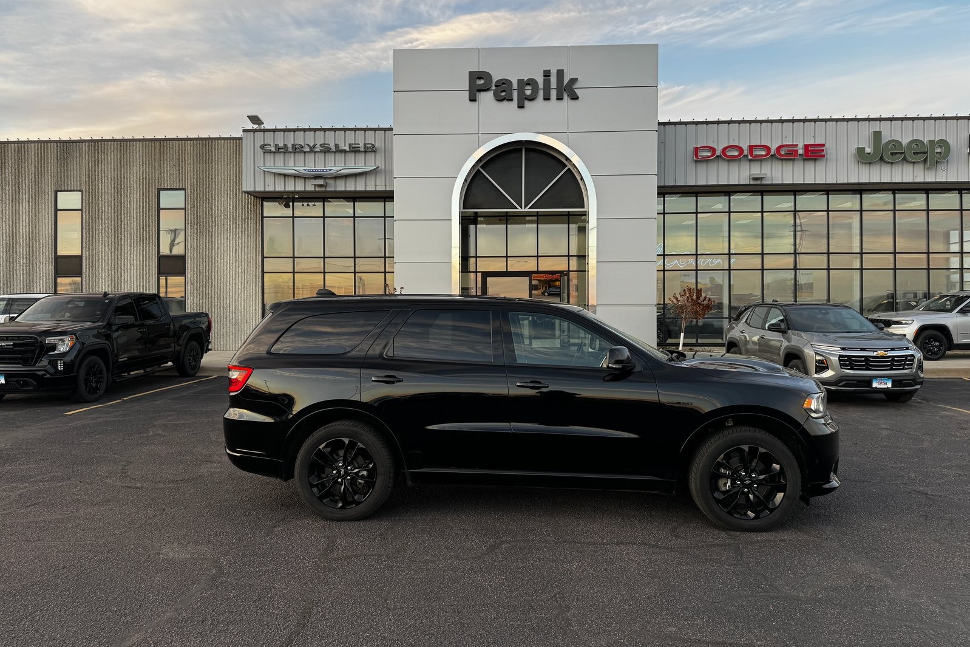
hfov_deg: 71.5
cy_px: 303
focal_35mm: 25
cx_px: 485
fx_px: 673
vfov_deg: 51.2
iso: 64
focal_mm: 6.76
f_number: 1.78
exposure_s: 1/273
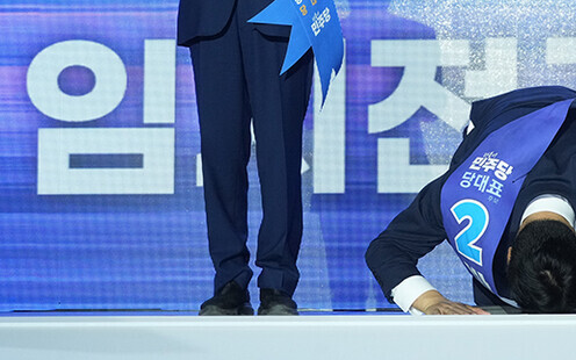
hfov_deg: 15.0
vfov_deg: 9.4
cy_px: 17
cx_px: 539
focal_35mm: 138
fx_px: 2166
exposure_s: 1/160
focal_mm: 70
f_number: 10
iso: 3200
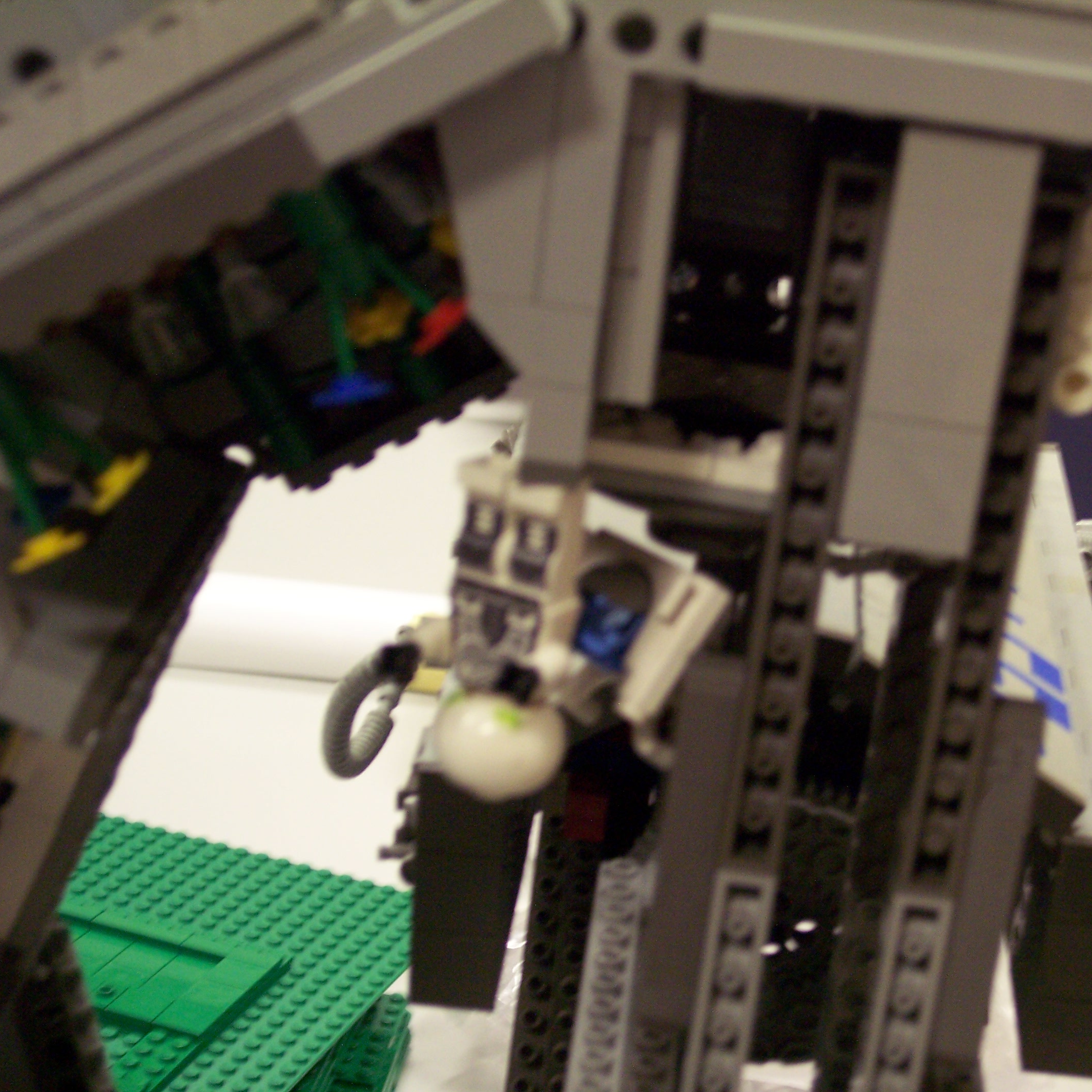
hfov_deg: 22.4
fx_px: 2748
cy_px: 548
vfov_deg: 22.5
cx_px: 717
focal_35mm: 77
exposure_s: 1/8
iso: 200
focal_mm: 13.3
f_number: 4
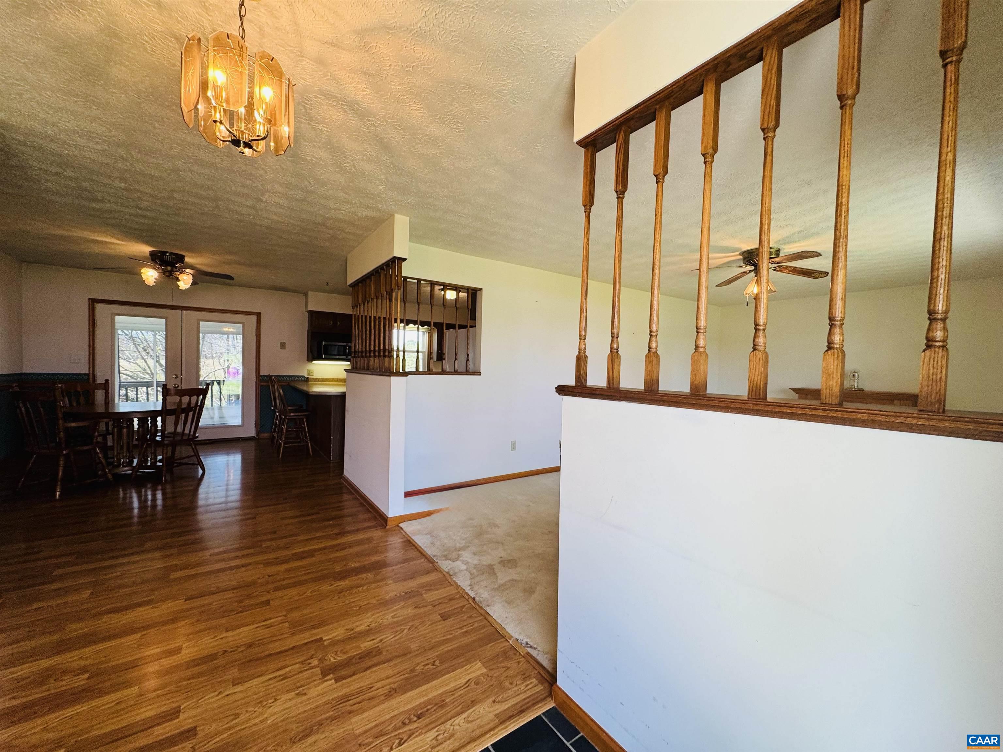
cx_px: 502
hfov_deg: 102.1
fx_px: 406
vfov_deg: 85.7
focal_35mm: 14
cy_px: 376
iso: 100
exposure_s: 1/120
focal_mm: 2.22
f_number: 2.2
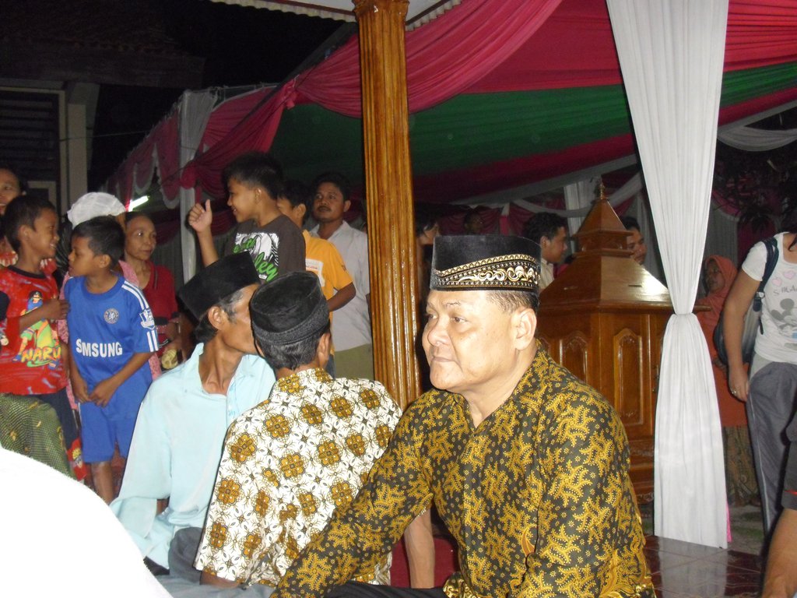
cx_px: 398
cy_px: 299
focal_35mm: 38
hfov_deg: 49.0
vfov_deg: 37.7
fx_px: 875
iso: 400
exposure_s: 1/60
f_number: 2.8
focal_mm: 6.2
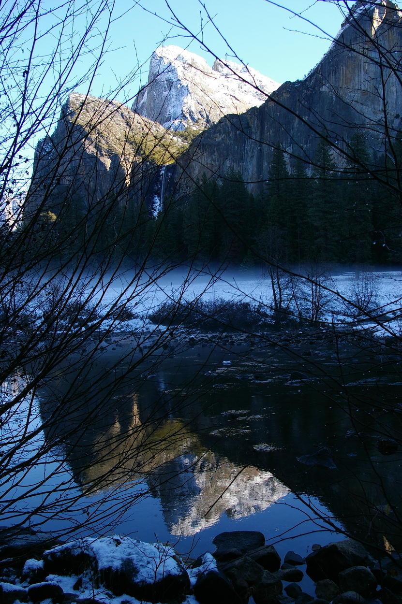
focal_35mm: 36
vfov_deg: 53.2
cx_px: 201
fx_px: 604
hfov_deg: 36.8
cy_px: 302
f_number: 6.7
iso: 200
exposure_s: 1/180
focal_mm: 24
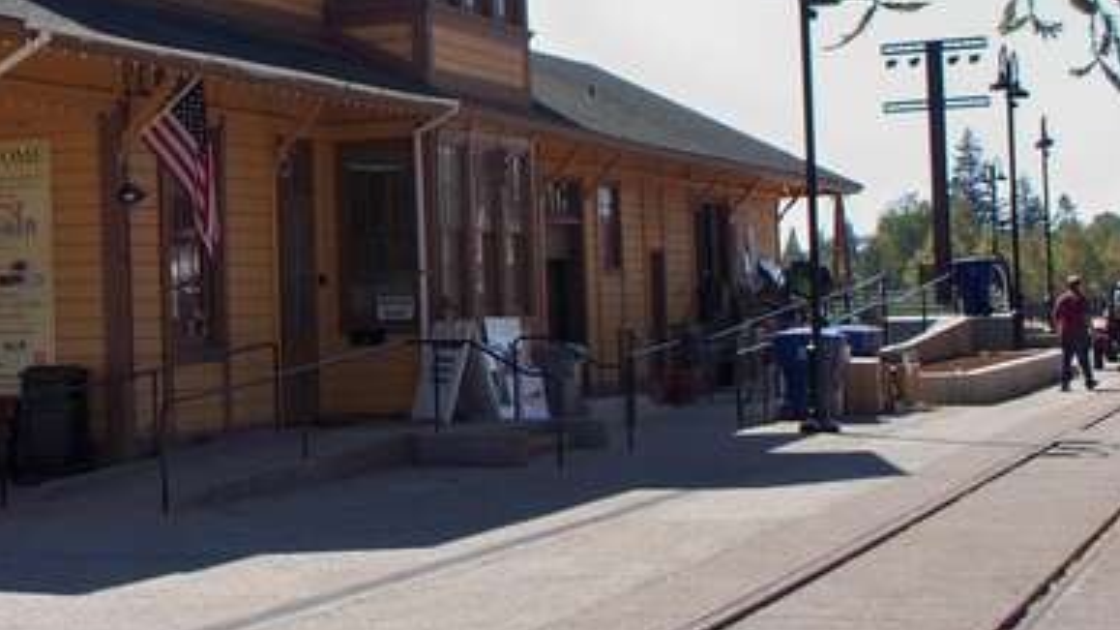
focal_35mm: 79
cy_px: 212
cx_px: 203
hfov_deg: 26.3
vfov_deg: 15.3
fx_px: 2346
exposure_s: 1/640
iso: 80
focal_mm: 7.54
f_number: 2.8
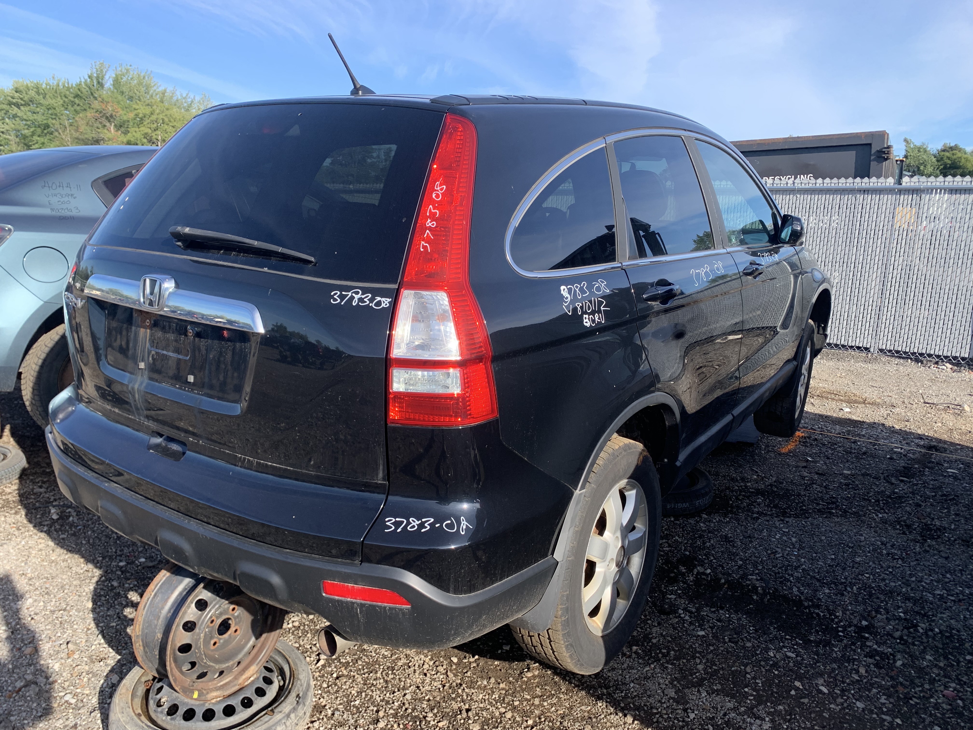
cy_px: 365
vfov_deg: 53.1
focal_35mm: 26
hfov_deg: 67.3
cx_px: 486
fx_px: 731
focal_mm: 4.25
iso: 25
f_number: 1.8
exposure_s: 1/687
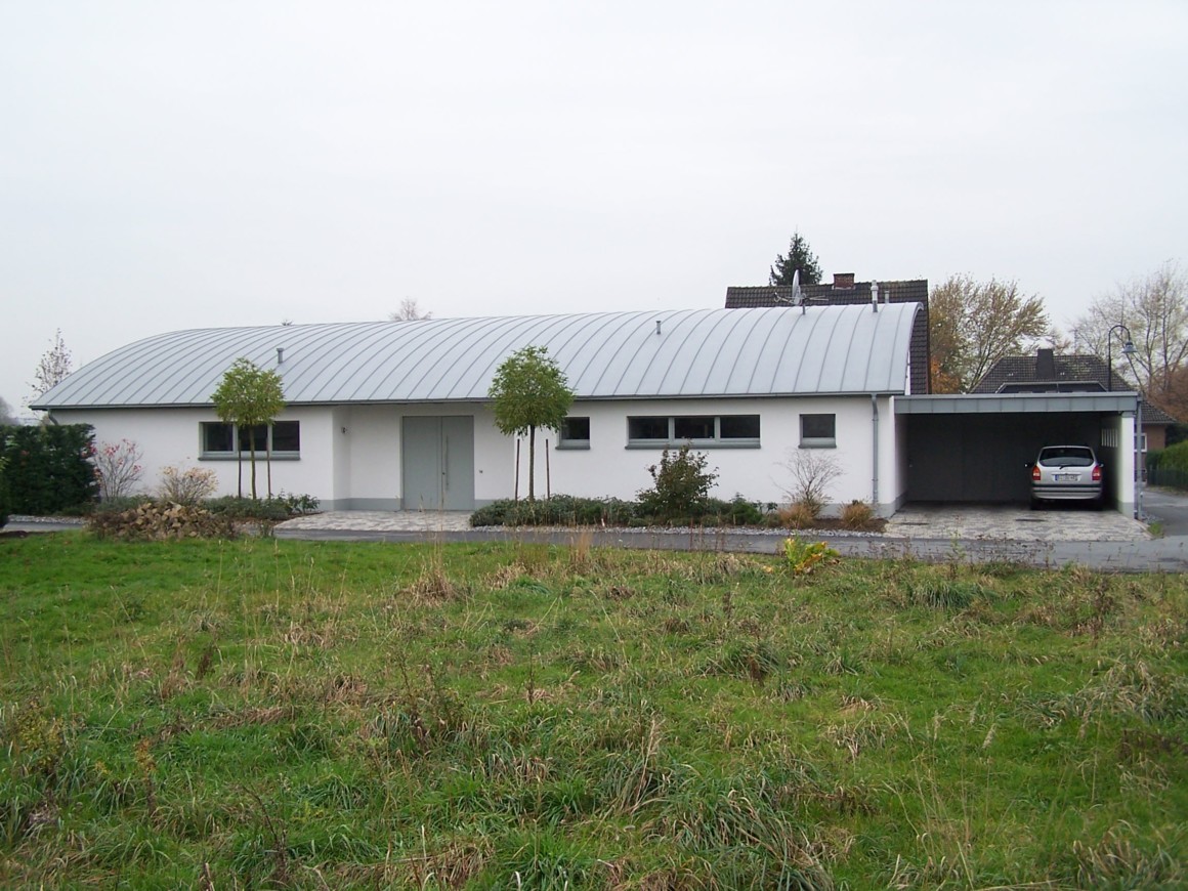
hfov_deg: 49.0
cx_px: 594
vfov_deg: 37.7
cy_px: 446
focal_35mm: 38
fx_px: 1304
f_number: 2.8
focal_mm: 6.3
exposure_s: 1/125
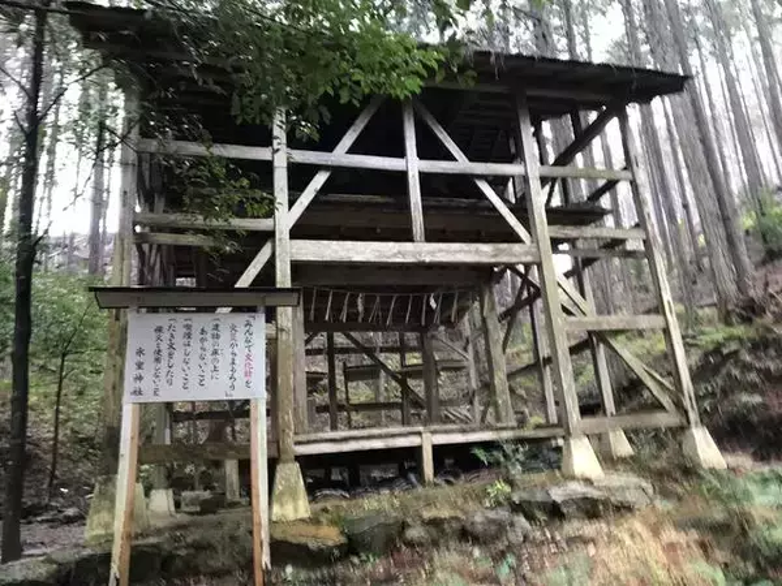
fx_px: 633
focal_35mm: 28
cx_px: 391
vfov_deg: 49.7
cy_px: 293
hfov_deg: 63.4
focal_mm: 3.99
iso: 40
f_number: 1.8
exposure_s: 1/15
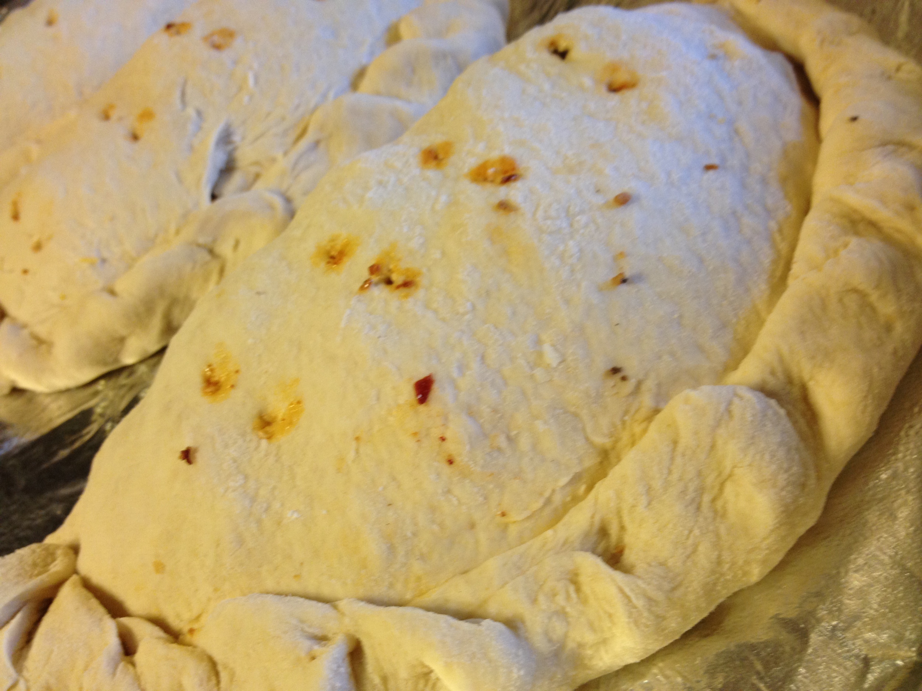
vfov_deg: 40.7
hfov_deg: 52.6
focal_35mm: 35
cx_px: 461
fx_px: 932
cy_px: 346
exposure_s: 1/20
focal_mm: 4.28
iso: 100
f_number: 2.4
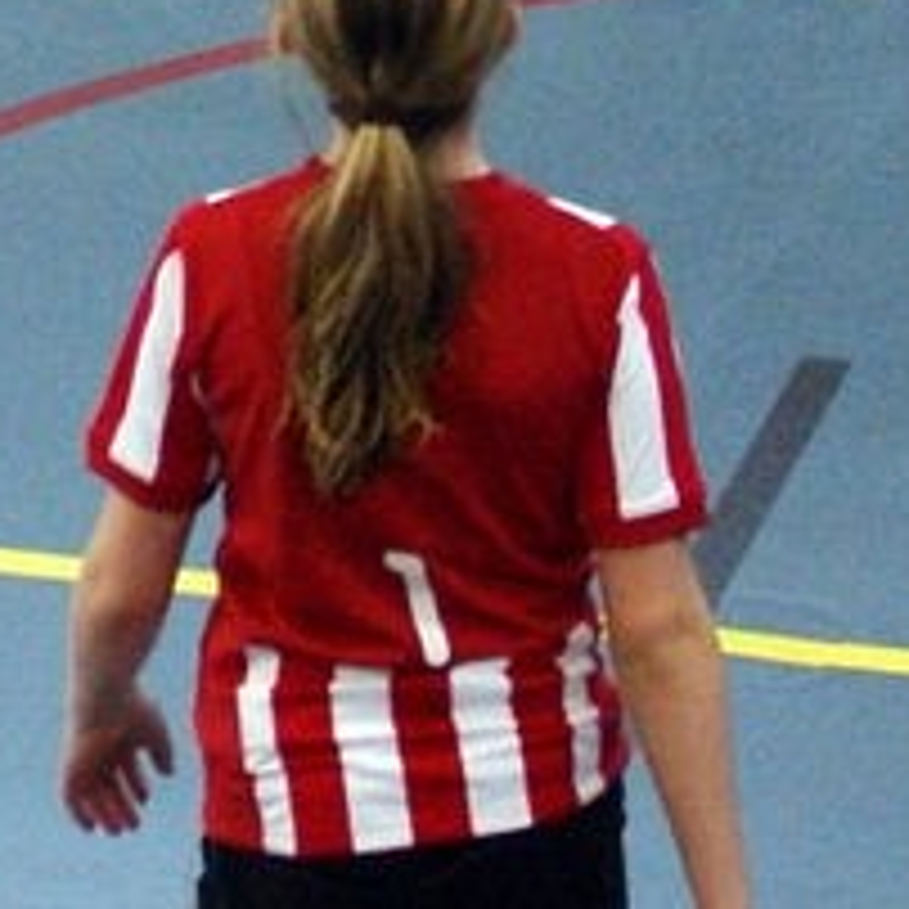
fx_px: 7859
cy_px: -1539
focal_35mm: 265
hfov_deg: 6.6
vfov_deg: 6.2
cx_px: 956
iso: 800
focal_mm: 35
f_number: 3.5
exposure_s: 1/200
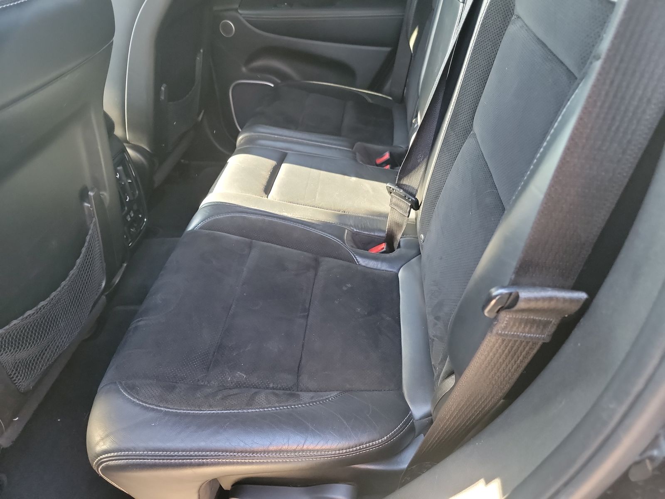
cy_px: 250
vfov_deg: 56.8
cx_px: 332
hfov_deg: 71.6
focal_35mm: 24
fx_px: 461
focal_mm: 6.7
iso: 1042
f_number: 1.8
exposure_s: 1/59
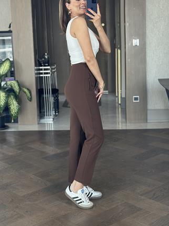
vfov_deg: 33.7
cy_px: 99
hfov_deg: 25.7
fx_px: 371
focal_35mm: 57
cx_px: 83
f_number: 1.78
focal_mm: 6.86
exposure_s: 1/60
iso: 125
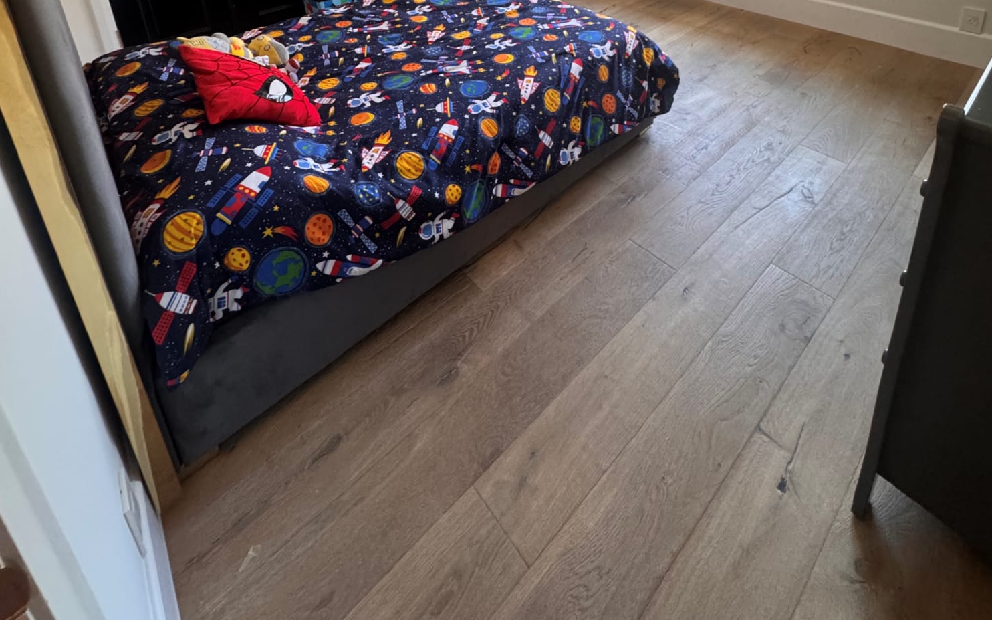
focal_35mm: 20
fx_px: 541
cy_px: -22
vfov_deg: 47.6
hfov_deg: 85.1
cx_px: 498
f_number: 2.2
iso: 400
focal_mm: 2.22
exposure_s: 1/60
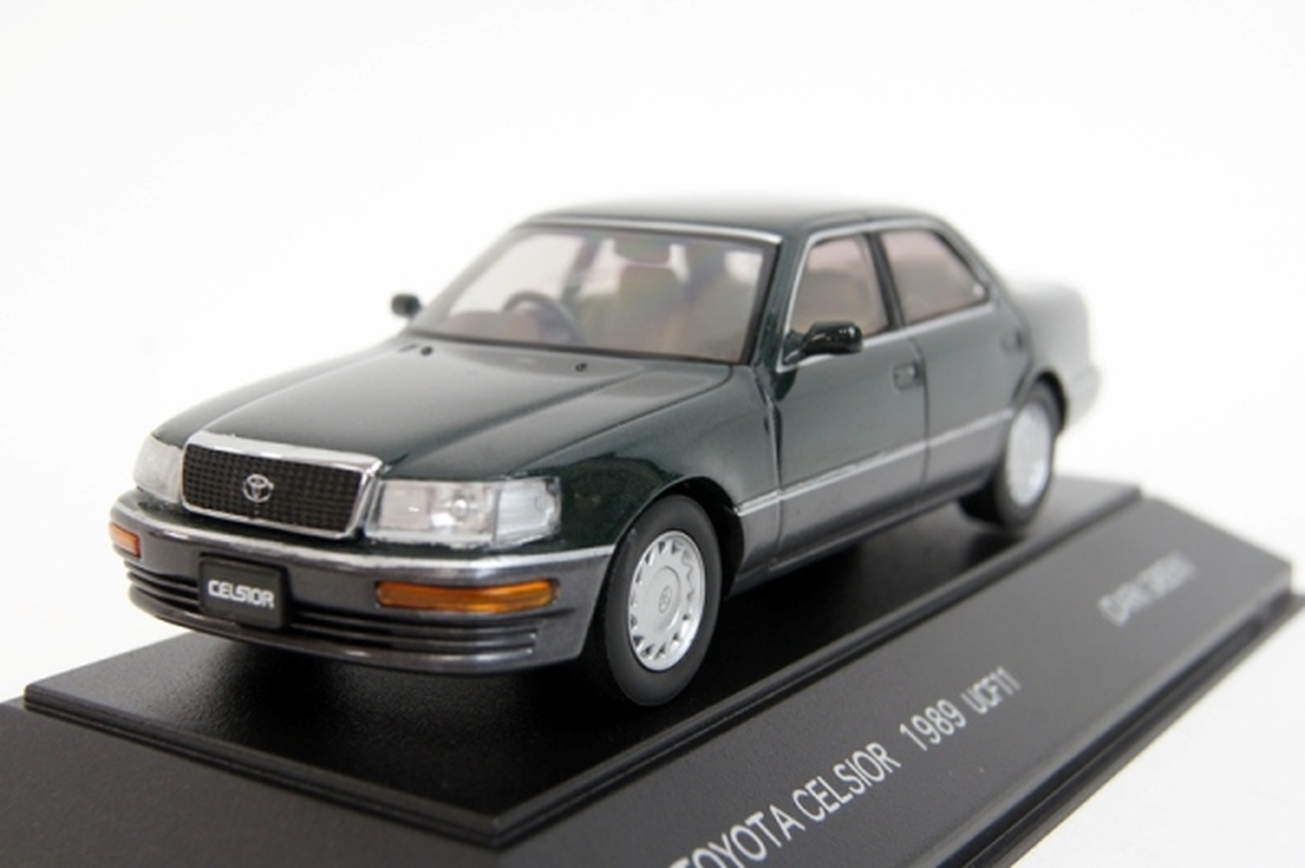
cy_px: 434
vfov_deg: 25.7
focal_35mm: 52
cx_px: 652
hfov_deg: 37.9
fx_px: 1902
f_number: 10
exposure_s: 1/5
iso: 400
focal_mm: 35
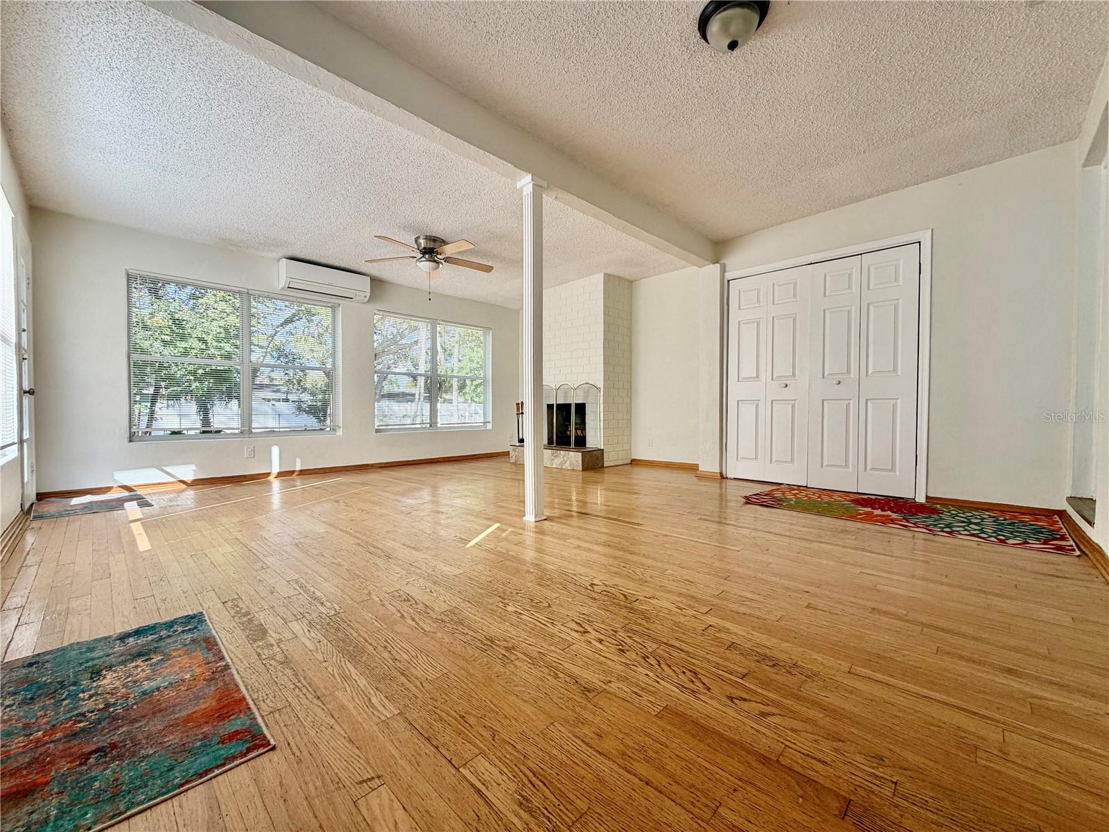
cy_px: 416
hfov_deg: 102.1
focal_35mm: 14
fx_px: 449
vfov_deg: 85.7
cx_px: 554
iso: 40
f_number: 2.2
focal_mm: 2.22
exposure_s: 1/138
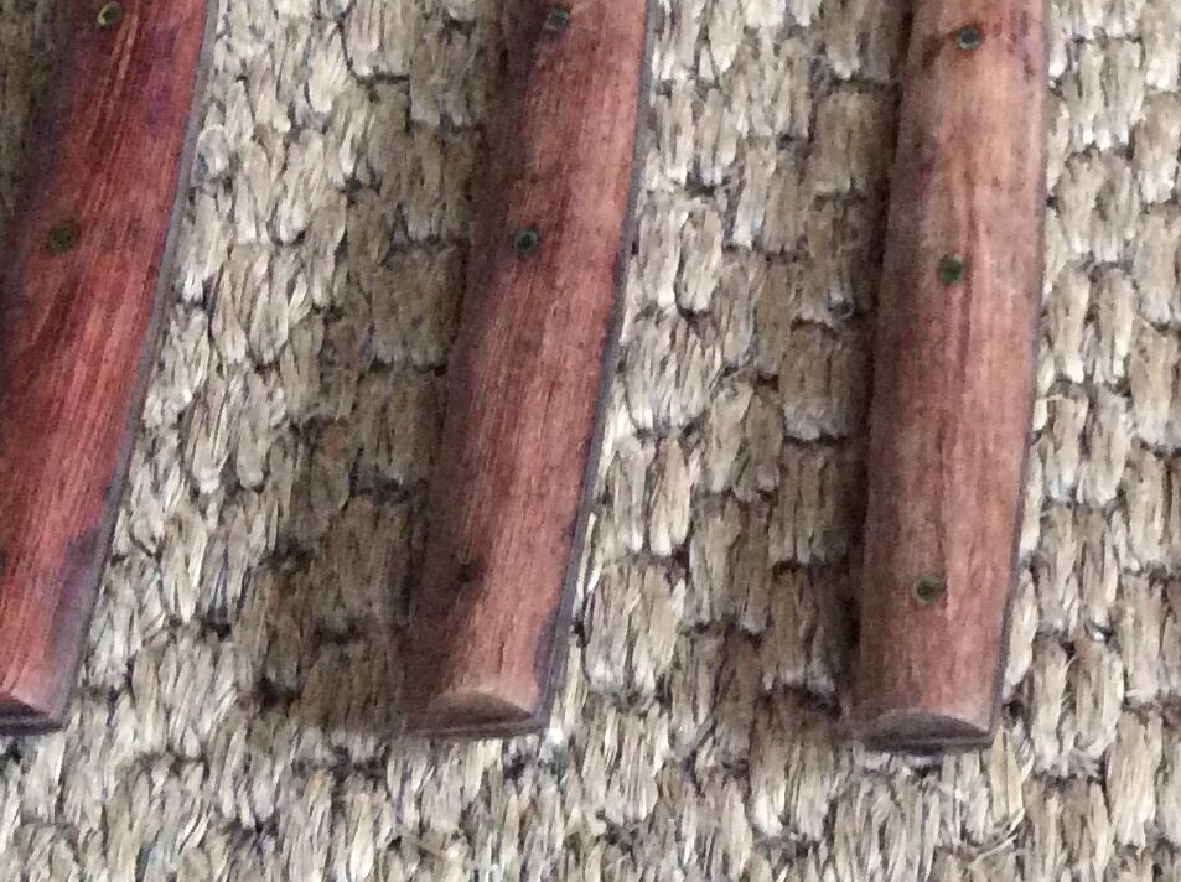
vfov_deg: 16.9
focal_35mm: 87
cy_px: 556
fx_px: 2964
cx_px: 1330
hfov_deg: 21.3
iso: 320
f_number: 2.4
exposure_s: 1/17
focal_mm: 3.3
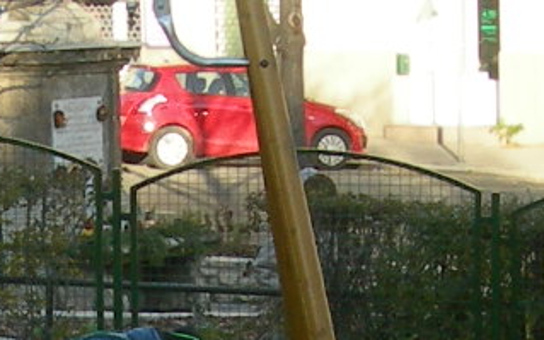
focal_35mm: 259
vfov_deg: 5.0
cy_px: 670
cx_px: 56
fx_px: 3838
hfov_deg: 8.1
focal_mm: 7.8
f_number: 4.8
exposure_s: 1/114
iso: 78
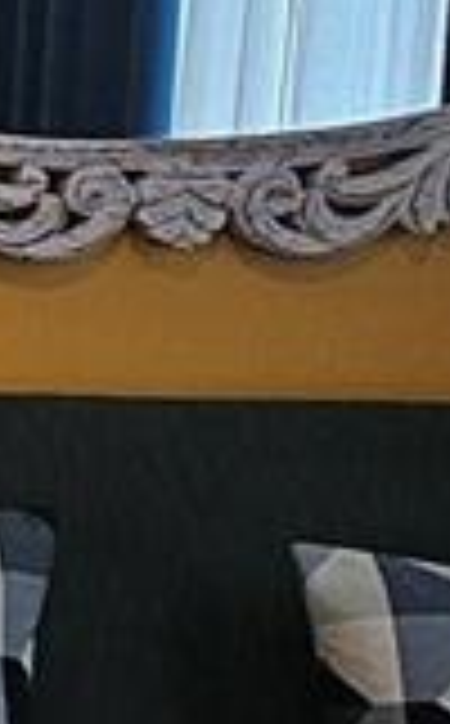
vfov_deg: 11.5
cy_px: 589
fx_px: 3587
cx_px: -1413
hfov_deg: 5.9
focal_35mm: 182
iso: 320
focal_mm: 6.3
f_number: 1.7
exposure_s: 1/120
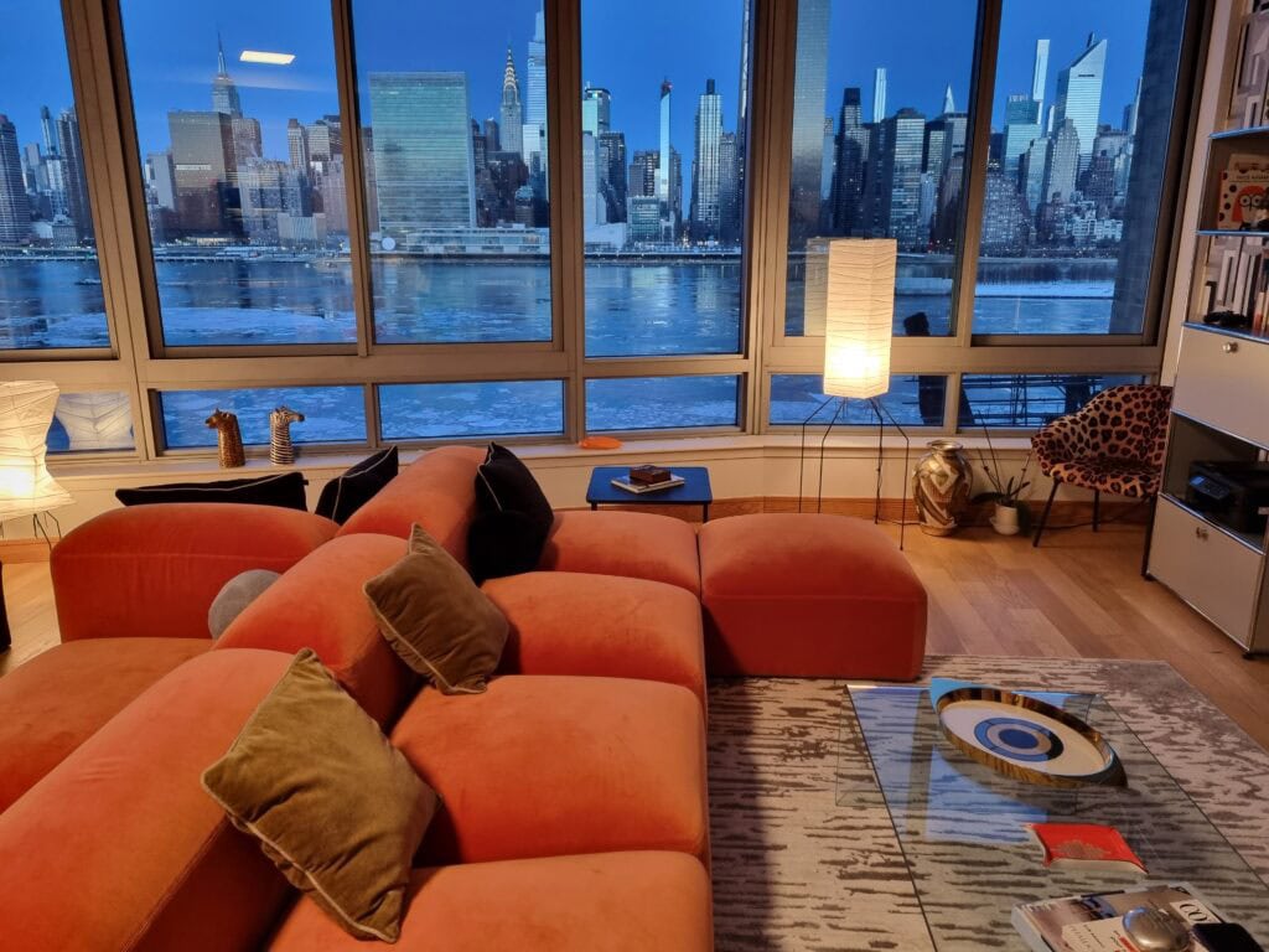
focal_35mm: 26
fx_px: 953
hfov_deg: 67.3
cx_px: 634
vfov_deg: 53.1
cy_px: 476
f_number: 1.8
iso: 400
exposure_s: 1/41
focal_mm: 5.4
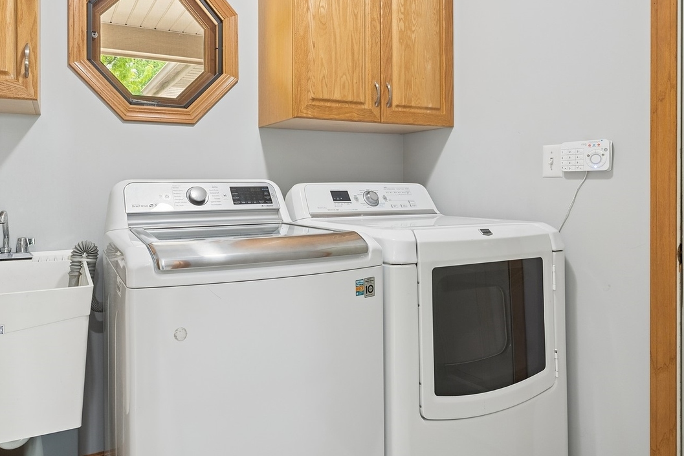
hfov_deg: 74.5
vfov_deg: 54.7
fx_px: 437
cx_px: 247
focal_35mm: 23
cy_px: 185
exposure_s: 1/8
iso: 200
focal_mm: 15
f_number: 9.5
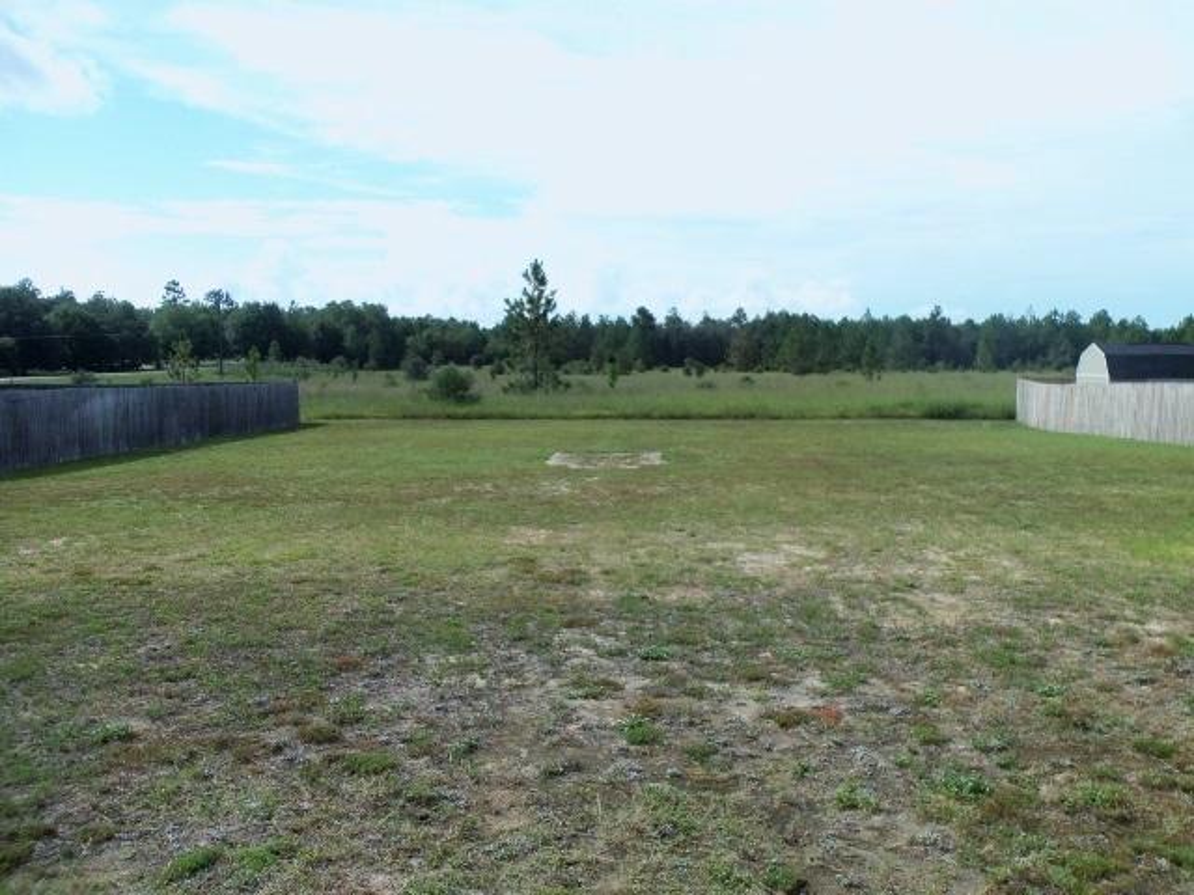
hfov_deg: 61.7
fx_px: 1000
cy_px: 448
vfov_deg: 48.2
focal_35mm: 29
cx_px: 597
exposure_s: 1/500
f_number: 3.4
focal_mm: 5.2
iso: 80
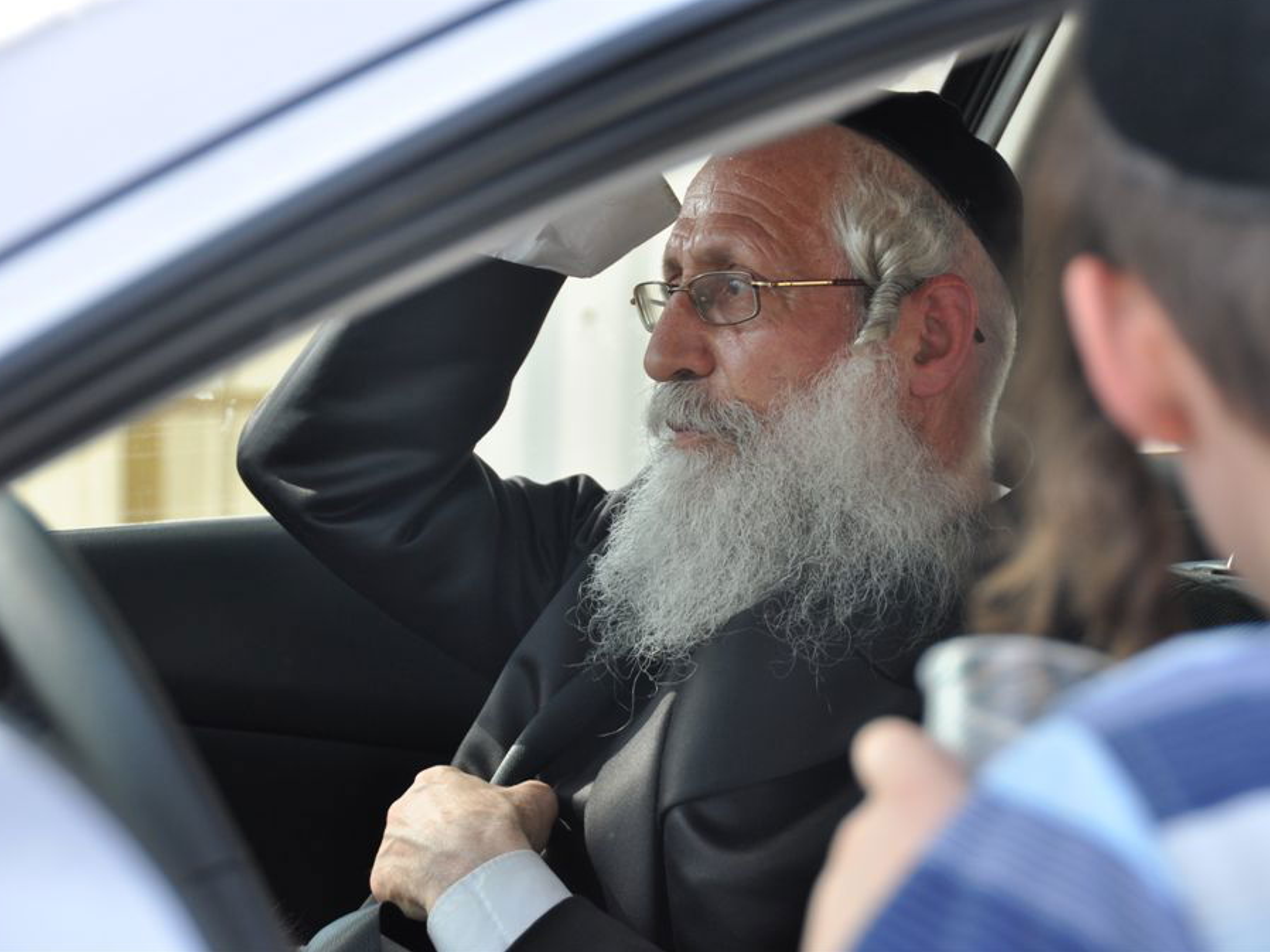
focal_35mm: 115
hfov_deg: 17.1
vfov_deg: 12.9
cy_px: 472
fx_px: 4218
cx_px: 684
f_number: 5.6
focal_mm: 70
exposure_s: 1/125
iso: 280
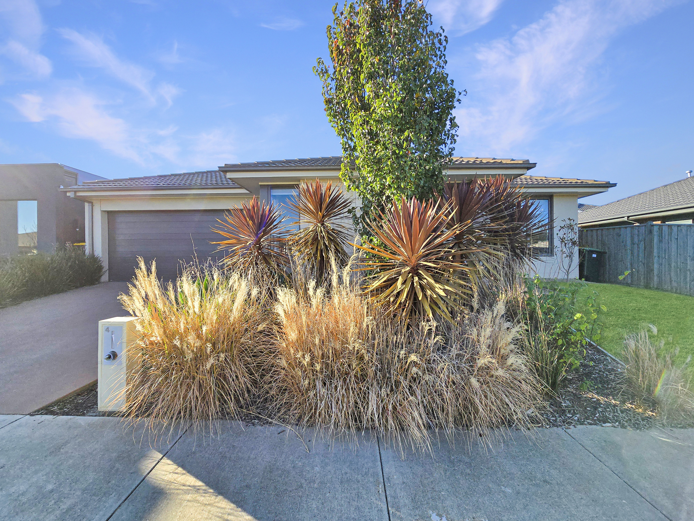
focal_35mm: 13
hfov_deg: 106.2
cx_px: 347
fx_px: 261
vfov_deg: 89.9
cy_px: 260
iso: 80
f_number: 2.2
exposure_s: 1/2000
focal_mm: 2.2
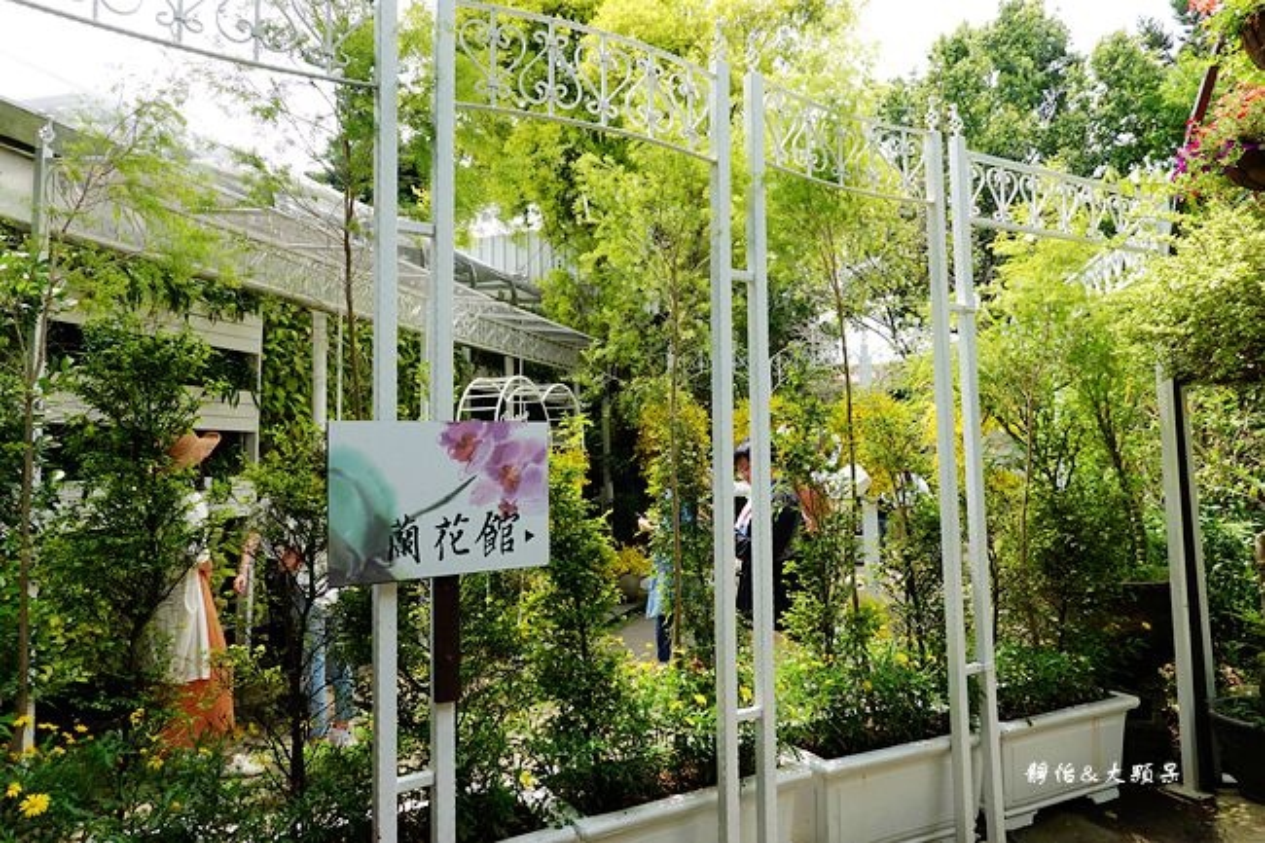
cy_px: 422
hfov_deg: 73.8
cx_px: 632
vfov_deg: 53.1
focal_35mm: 24
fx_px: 843
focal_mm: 9
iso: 125
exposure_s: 1/200
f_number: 5
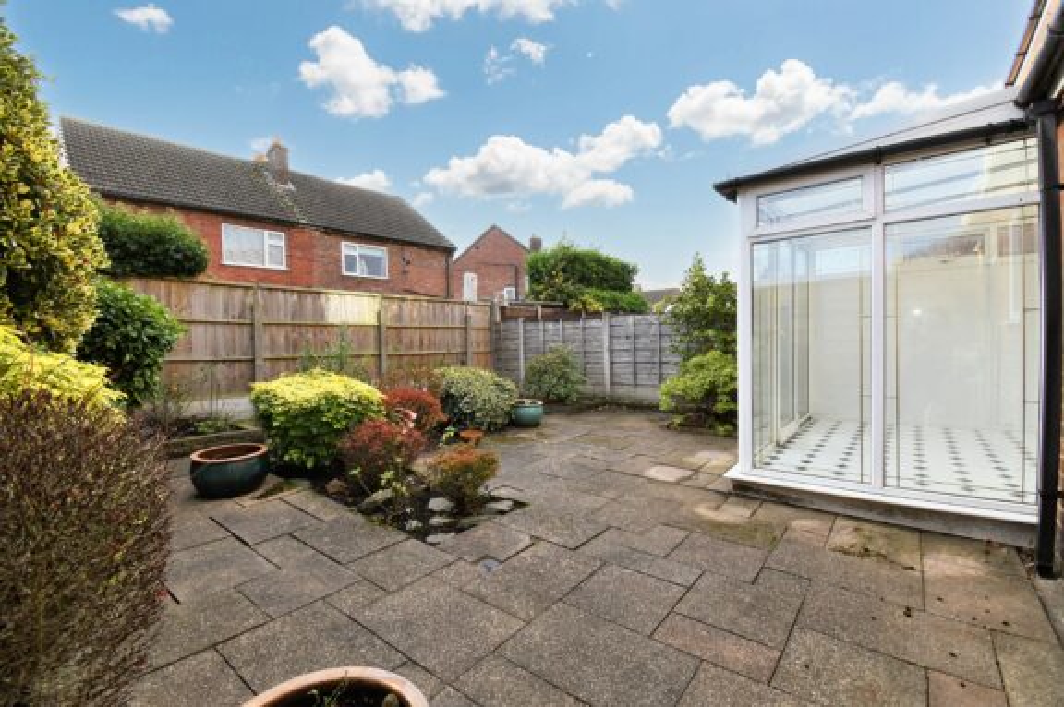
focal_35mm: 15
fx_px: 443
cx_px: 532
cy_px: 354
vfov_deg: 77.2
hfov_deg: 100.4
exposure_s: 1/320
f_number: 9
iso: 560
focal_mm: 10
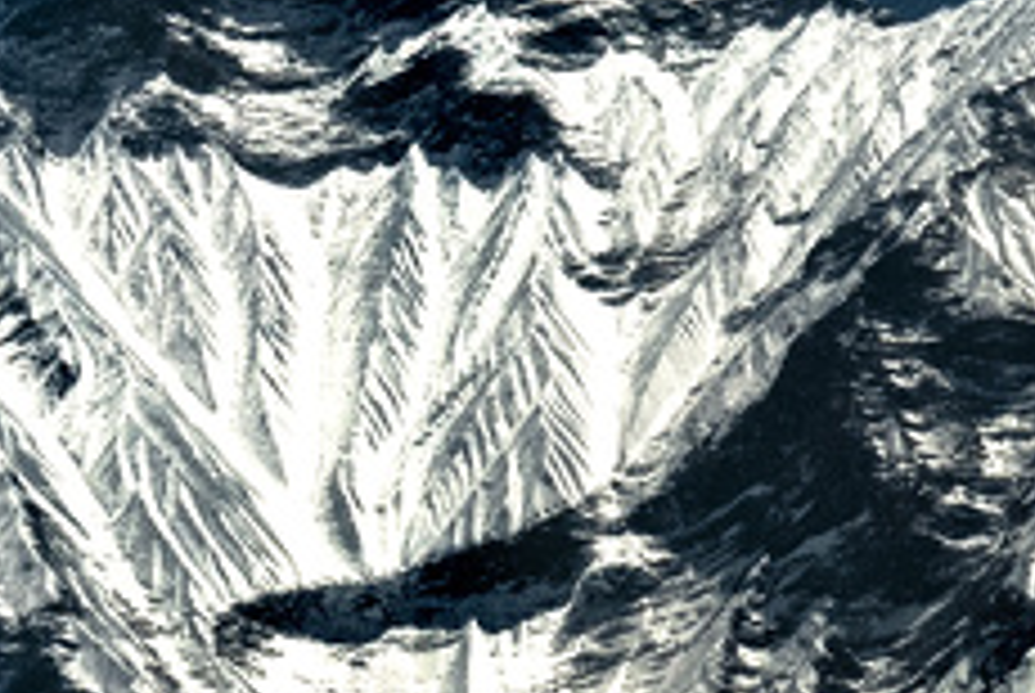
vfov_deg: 1.6
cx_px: -652
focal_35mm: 867
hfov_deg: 2.4
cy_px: 668
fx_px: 24959
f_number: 11
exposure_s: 1/1600
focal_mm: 95
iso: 200
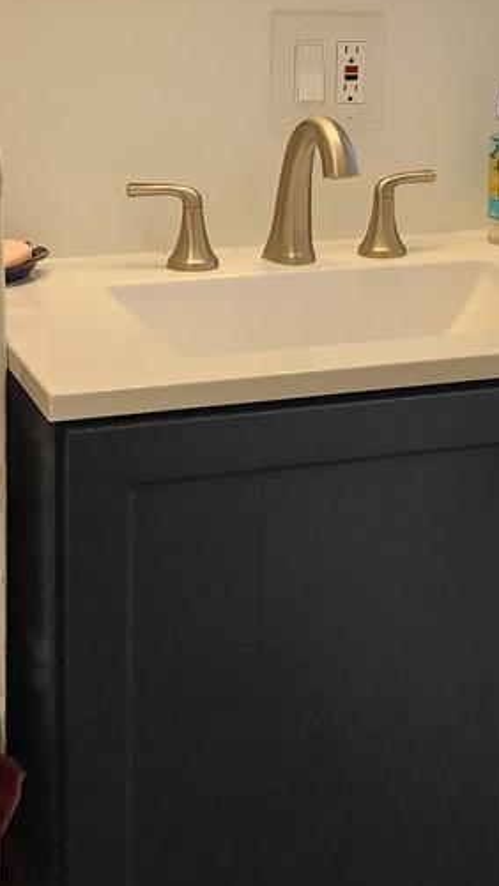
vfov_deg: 26.3
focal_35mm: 80
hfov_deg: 14.9
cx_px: 451
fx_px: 1881
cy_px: 244
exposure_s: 1/180
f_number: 1.8
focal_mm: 6.4
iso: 125
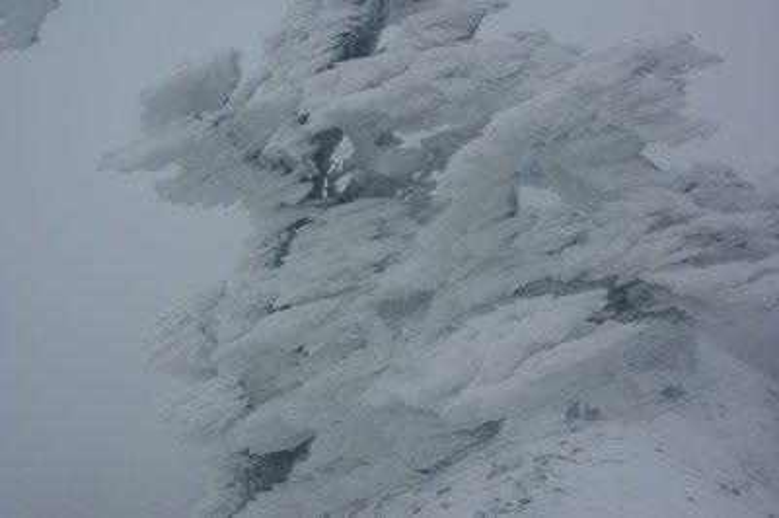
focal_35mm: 42
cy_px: 259
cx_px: 390
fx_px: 908
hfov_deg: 46.4
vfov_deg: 31.8
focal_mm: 28
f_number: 7.1
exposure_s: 1/400
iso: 200
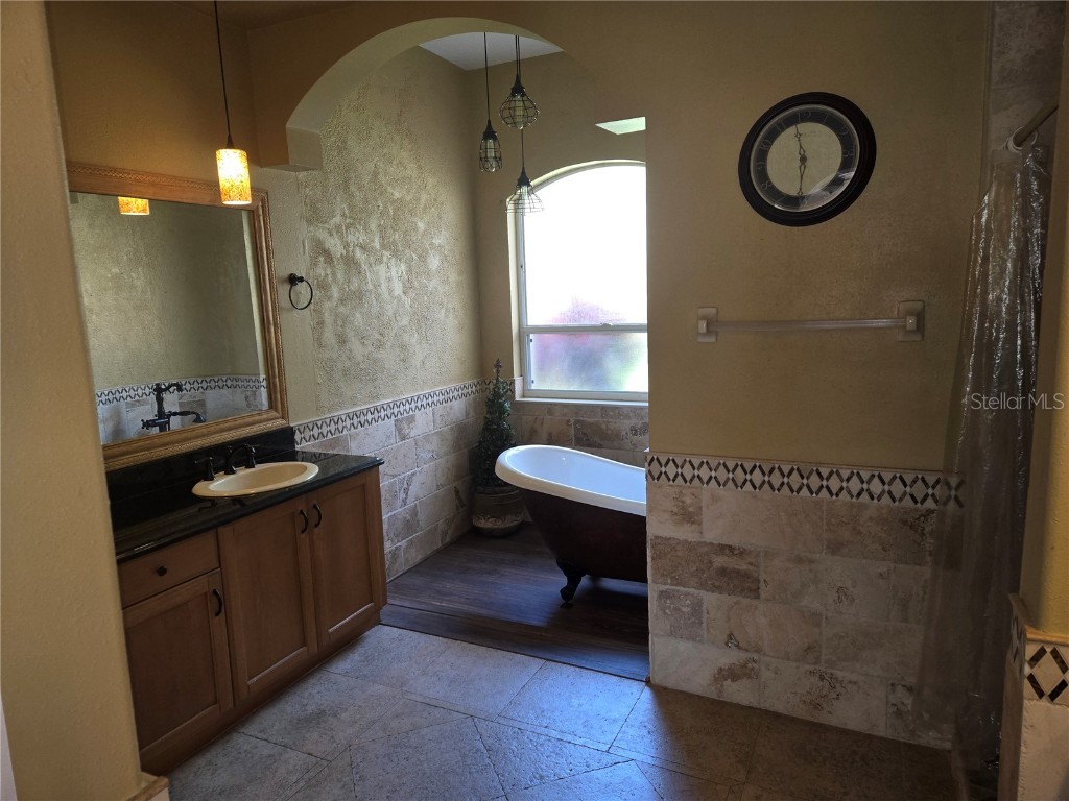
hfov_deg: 73.9
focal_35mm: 23
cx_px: 534
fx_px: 710
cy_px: 400
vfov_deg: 58.9
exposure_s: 1/60
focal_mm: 5.4
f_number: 1.8
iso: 80
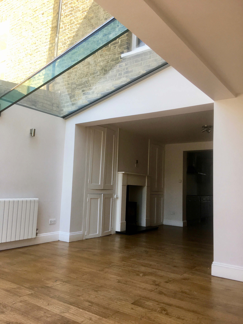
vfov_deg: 61.7
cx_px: 122
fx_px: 271
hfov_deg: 48.2
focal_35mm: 29
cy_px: 162
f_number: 2.2
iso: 32
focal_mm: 4.15
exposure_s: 1/100
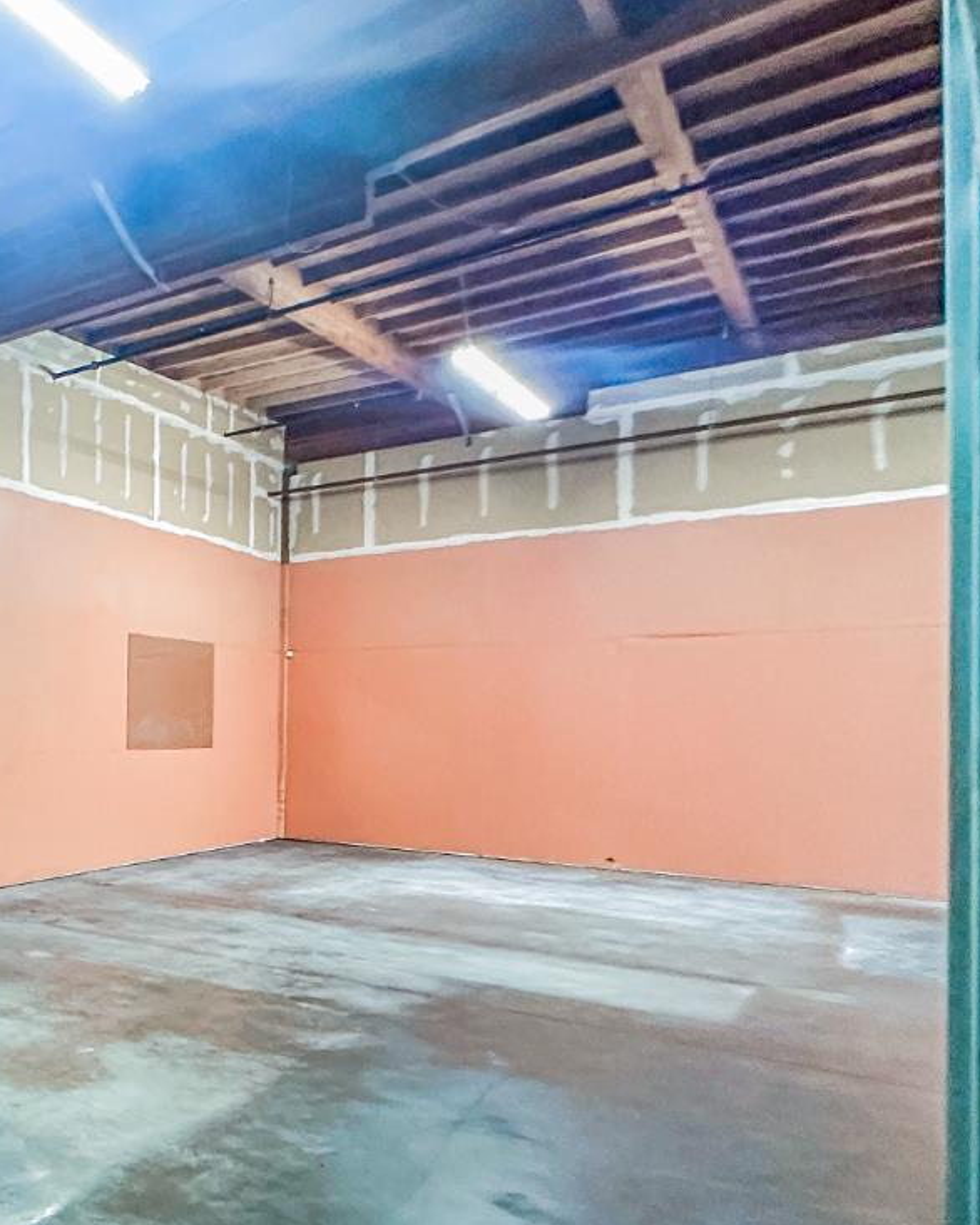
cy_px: 725
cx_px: -231
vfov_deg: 61.7
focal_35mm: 28
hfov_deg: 37.2
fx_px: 1015
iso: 640
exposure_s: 1/60
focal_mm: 2.22
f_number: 2.2
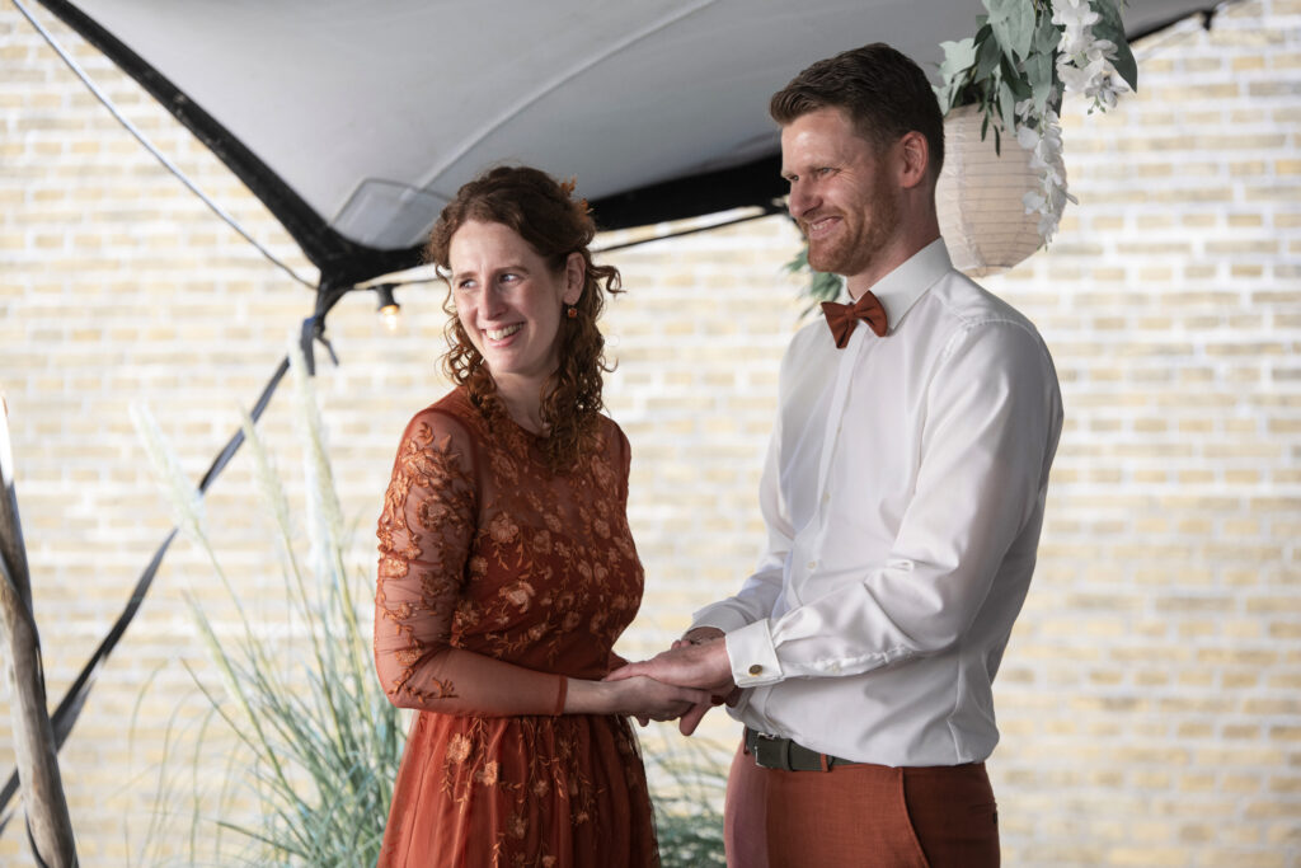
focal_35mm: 135
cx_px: 650
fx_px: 4879
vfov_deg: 10.2
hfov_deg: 15.2
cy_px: 434
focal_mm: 135
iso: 500
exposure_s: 1/200
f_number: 4
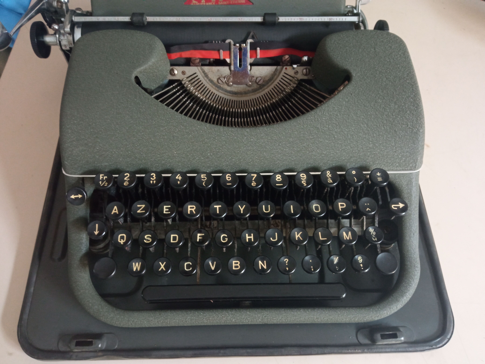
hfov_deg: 65.3
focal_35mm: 27
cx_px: 242
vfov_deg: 51.4
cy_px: 182
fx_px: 378
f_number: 2.2
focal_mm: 3.79
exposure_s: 1/20
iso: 994
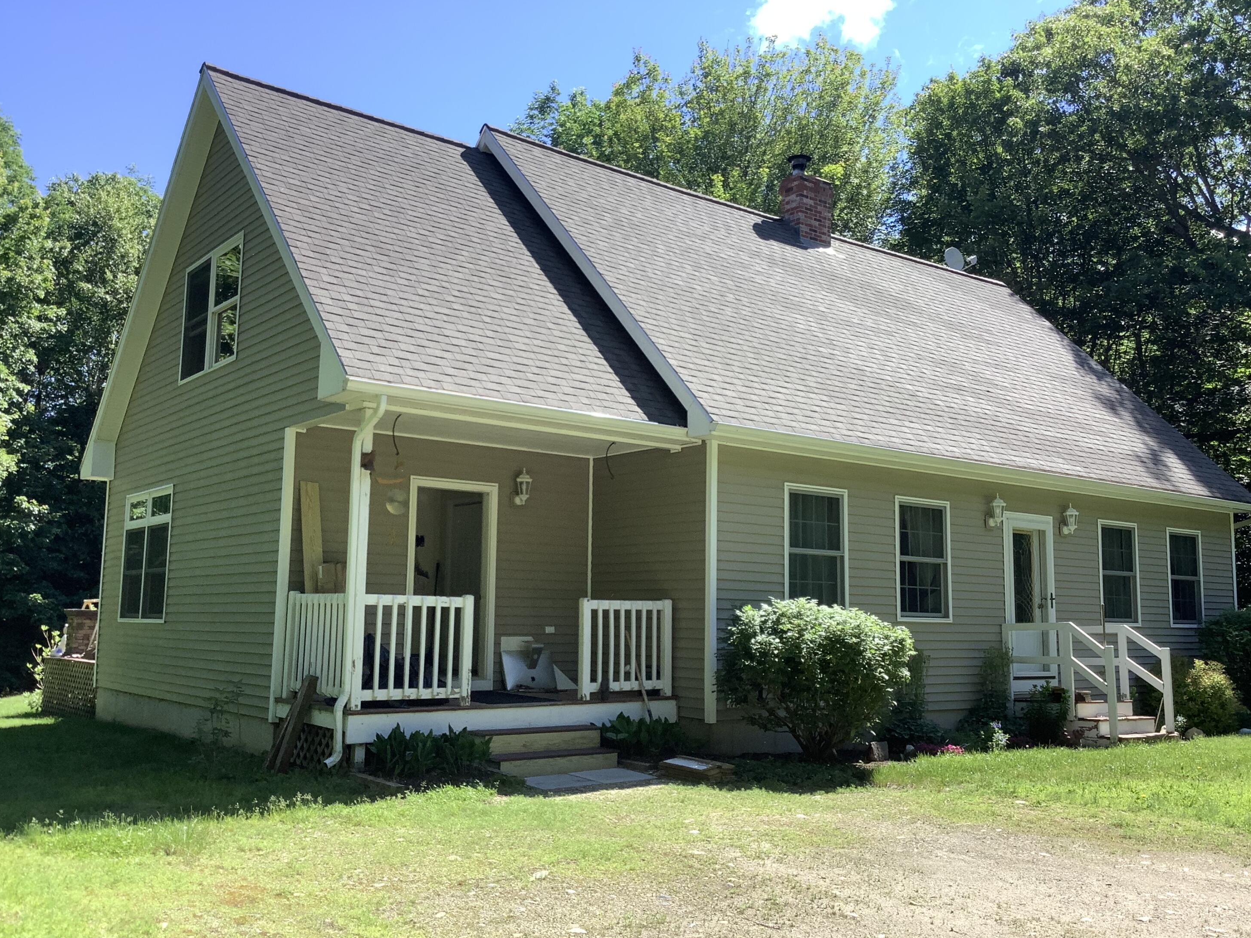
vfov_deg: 44.2
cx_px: 635
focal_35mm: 32
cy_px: 469
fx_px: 1157
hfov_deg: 56.8
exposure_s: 1/494
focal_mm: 3.3
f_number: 2.4
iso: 25
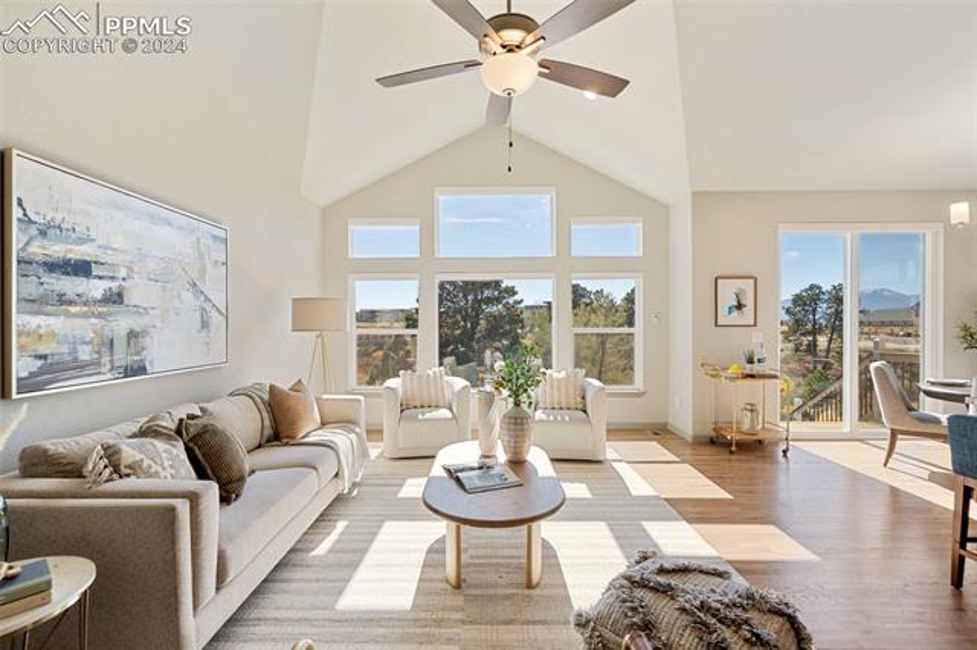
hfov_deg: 96.8
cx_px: 488
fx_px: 434
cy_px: 325
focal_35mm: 16
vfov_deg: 73.7
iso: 200
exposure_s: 1/60
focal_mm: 16
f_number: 6.3
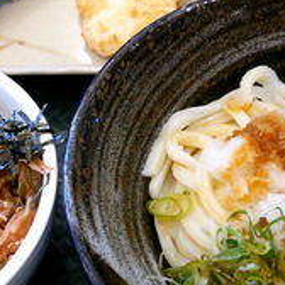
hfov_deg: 27.2
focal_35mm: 63
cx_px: 107
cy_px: 126
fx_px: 587
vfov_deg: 27.3
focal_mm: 4.06
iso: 80
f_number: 1.94
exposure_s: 1/44
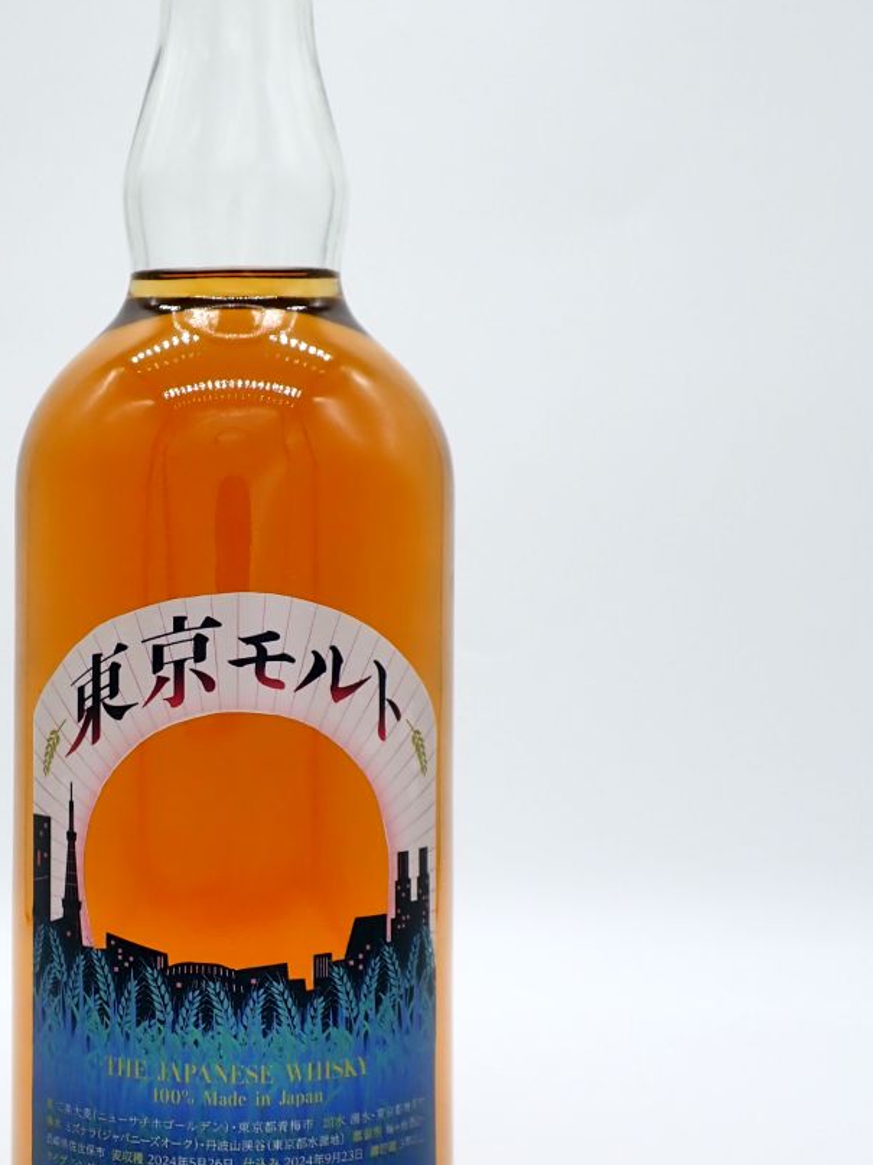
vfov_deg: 31.7
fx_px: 2052
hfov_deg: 23.8
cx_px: 241
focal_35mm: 61
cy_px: 557
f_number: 4
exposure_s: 1/320
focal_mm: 7.31
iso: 100
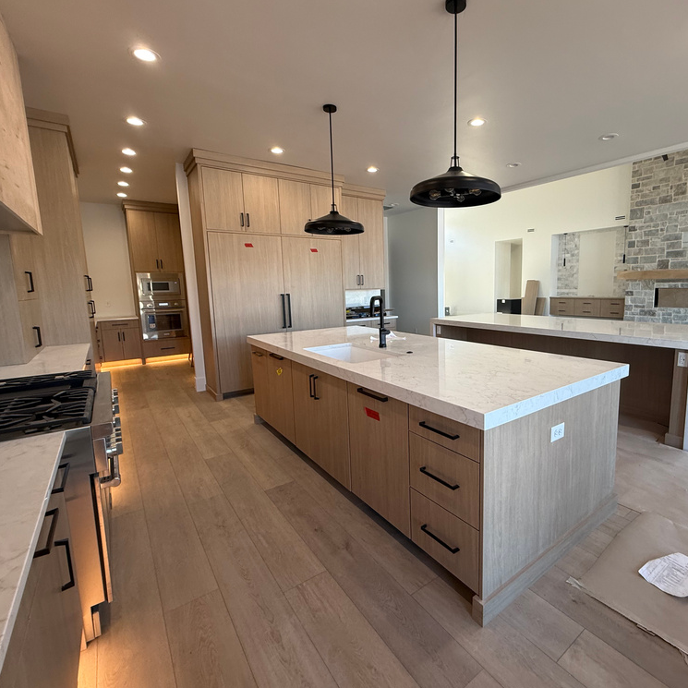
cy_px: 337
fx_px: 382
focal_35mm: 17
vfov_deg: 84.0
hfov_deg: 83.0
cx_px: 410
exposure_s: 1/120
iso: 100
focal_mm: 2.22
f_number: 2.2
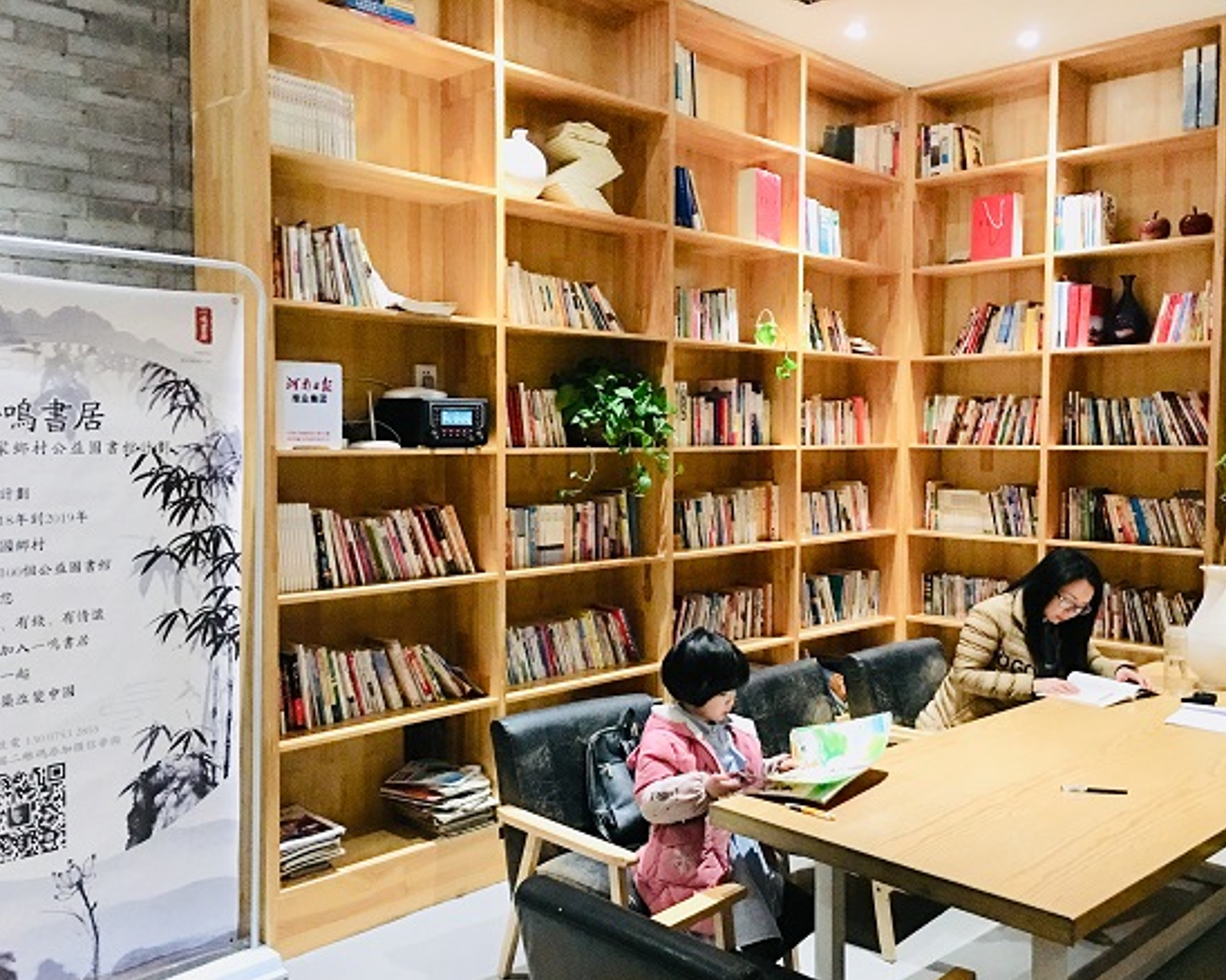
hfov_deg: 57.1
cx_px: 660
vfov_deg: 47.1
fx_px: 1124
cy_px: 501
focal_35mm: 31
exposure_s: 1/8
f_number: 2.2
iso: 200
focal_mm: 4.15
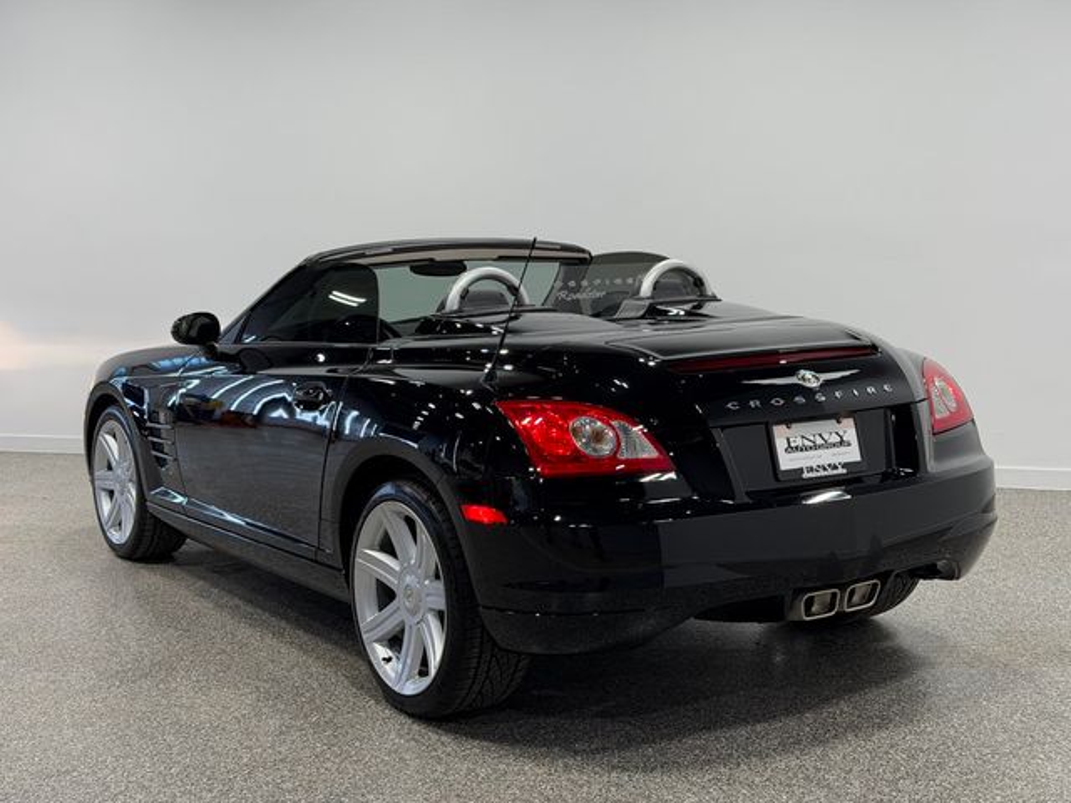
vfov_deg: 30.3
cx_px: 536
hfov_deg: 39.7
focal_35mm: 48
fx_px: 1485
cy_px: 402
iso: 64
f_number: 1.78
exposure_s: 1/236
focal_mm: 6.76
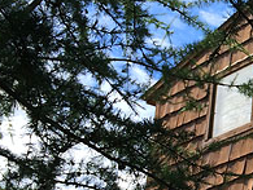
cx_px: 432
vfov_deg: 13.7
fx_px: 791
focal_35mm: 108
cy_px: 107
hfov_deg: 15.9
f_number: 2.2
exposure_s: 1/1172
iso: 32
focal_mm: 4.15
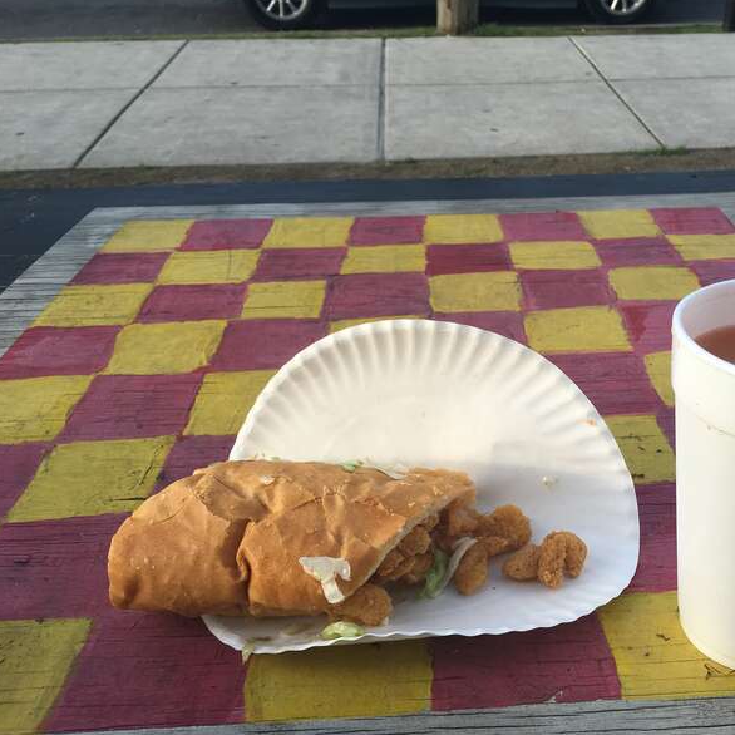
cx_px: 495
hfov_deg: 46.4
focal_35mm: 35
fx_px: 841
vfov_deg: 47.2
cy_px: 370
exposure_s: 1/625
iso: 25
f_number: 2.2
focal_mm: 4.15
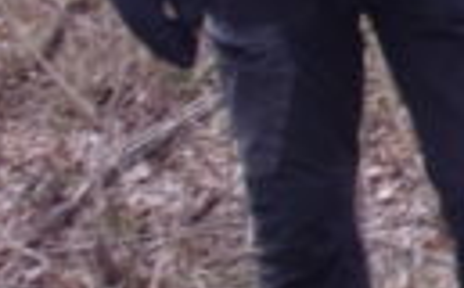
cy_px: -58
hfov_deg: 5.7
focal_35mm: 356
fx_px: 4492
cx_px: 1158
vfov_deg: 3.7
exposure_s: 1/52
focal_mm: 9.8
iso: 80
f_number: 4.3
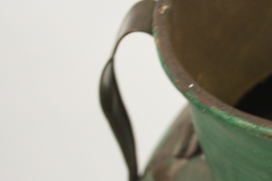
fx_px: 581
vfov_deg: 17.6
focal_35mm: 77
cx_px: 322
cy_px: 119
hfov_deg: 24.1
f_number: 3.5
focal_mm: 18
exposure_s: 1/15
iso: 640
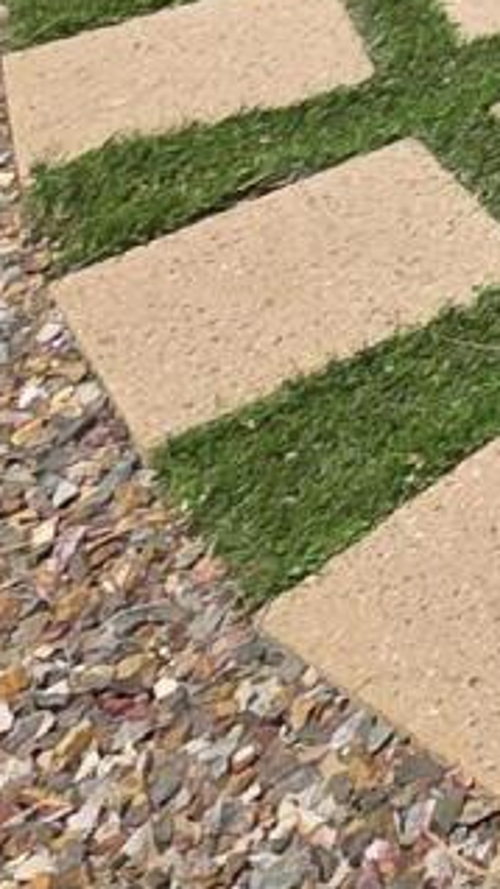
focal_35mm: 89
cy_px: -945
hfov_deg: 10.1
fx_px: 2097
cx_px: 1506
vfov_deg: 16.9
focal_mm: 2.2
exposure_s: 1/2614
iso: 40
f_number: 1.9
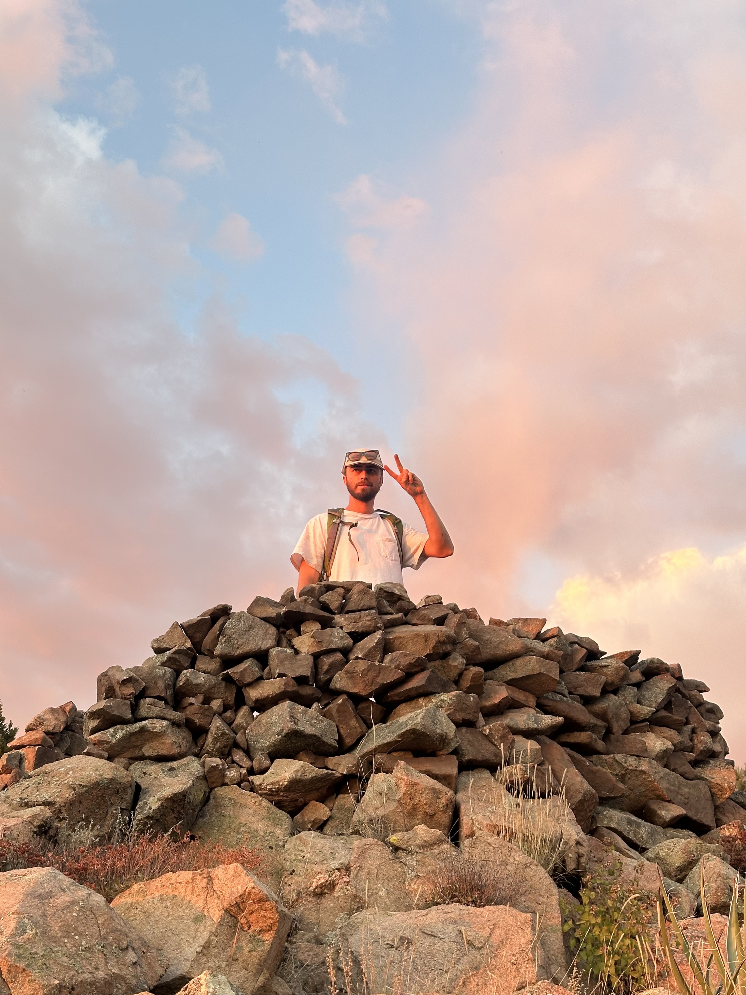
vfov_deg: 39.7
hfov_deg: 30.3
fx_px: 1379
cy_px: 498
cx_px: 373
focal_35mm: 48
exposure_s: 1/121
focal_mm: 6.86
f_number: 1.78
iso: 64
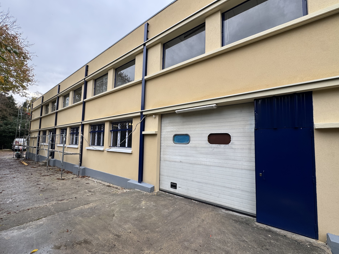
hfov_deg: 98.2
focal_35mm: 15
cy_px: 134
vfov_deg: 81.7
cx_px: 166
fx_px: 147
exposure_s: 1/118
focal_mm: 2.22
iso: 40
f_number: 2.2
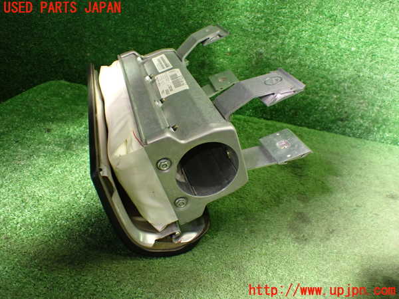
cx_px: 200
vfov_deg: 46.8
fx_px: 346
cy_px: 150
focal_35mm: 30
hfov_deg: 60.0
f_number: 2.3
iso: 400
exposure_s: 1/125
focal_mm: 5.4
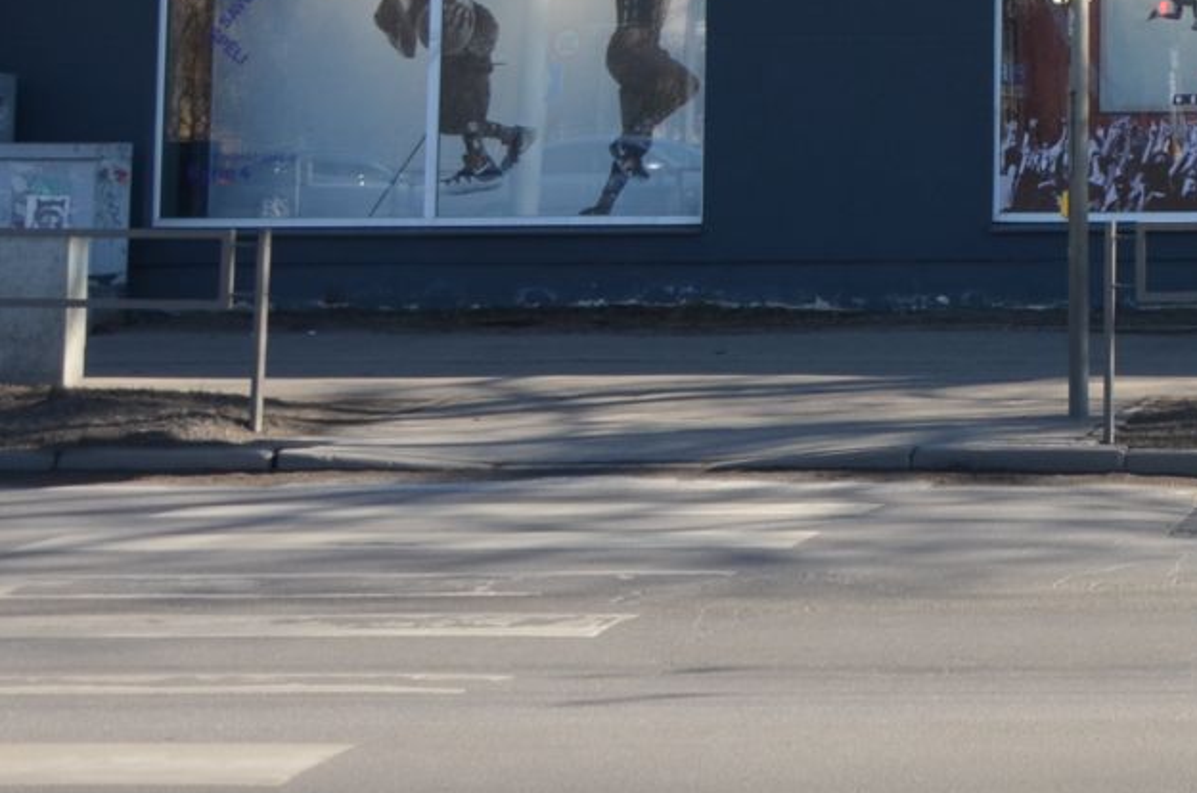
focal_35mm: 83
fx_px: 2754
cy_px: -128
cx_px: 1743
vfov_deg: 15.8
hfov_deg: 21.1
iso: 200
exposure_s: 1/250
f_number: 8
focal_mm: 18
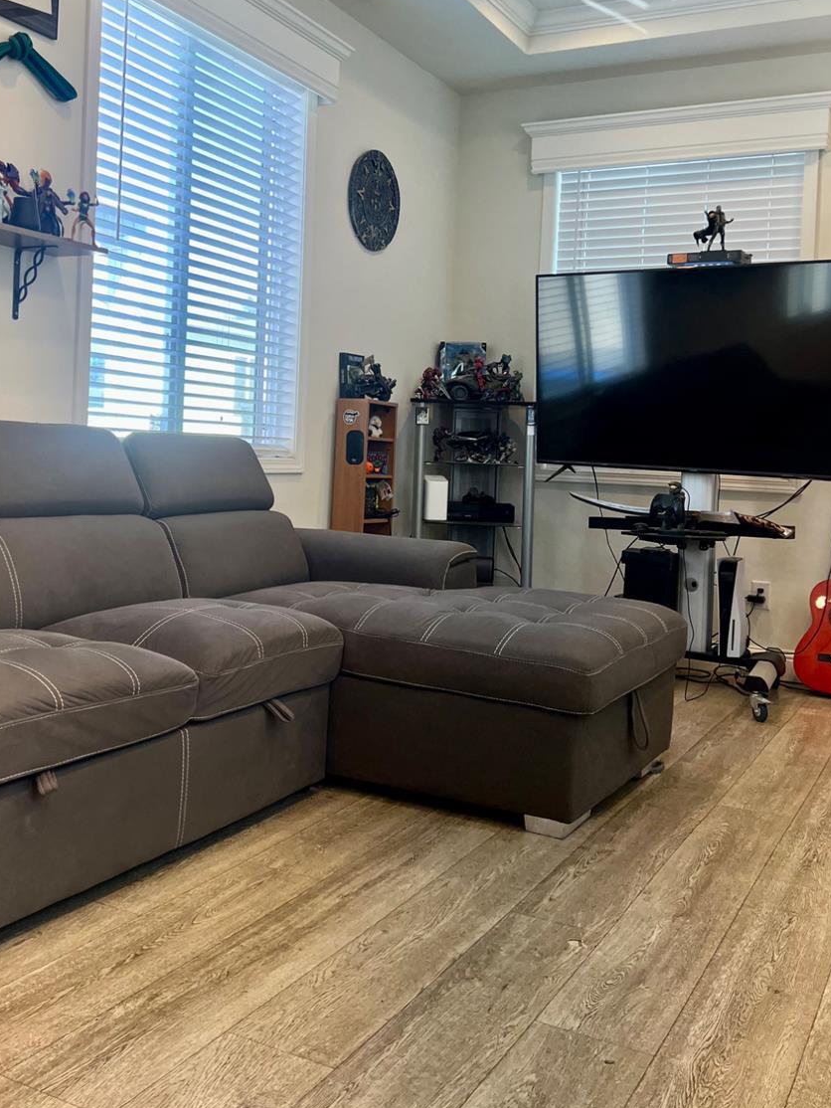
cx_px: 409
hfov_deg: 40.7
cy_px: 450
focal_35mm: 35
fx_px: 1120
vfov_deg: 52.3
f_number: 1.5
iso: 80
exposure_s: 1/120
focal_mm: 5.7
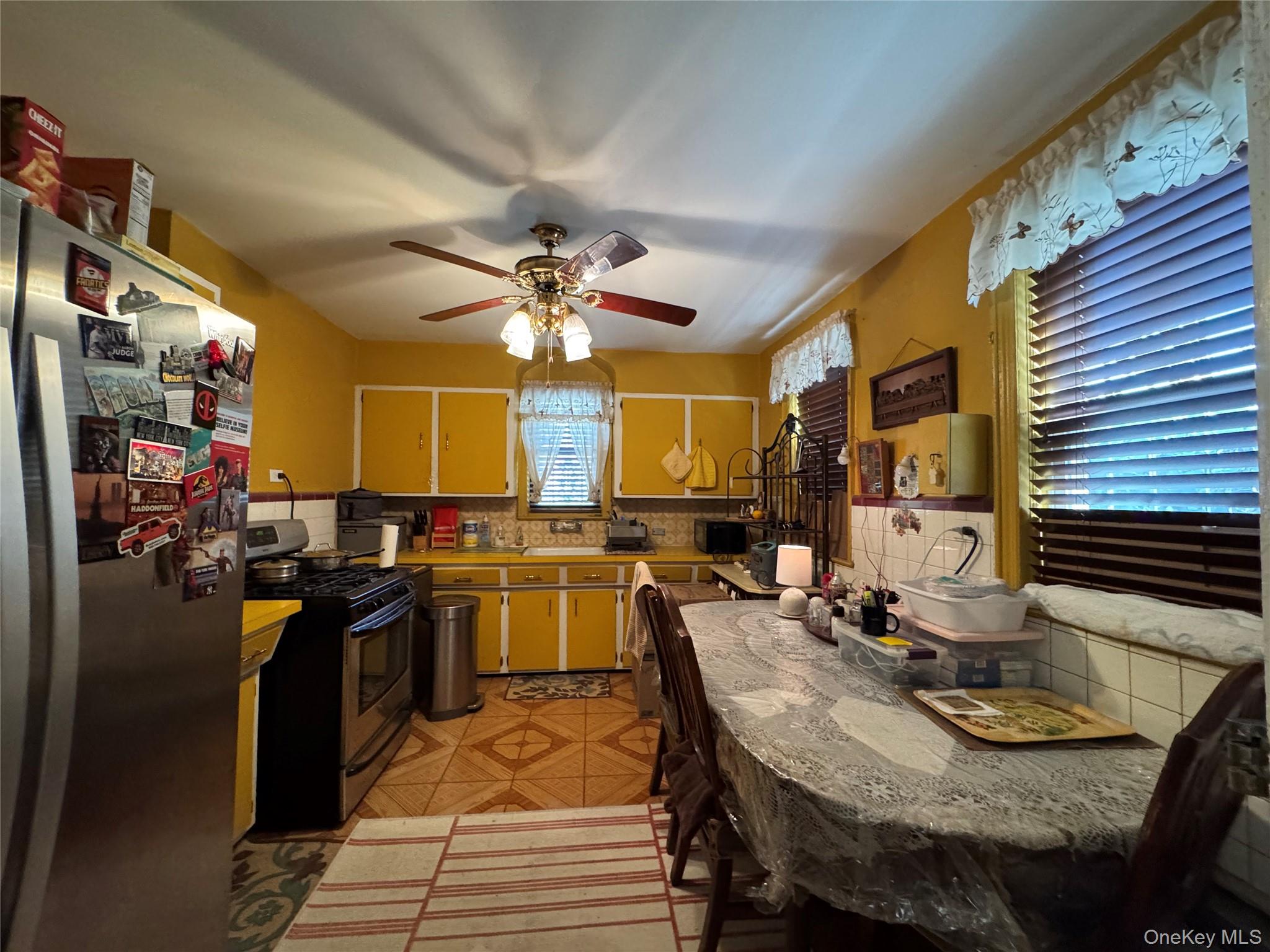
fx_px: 514
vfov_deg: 85.7
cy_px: 476
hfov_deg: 102.1
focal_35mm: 14
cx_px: 635
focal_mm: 2.22
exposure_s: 1/60
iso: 800
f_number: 2.2
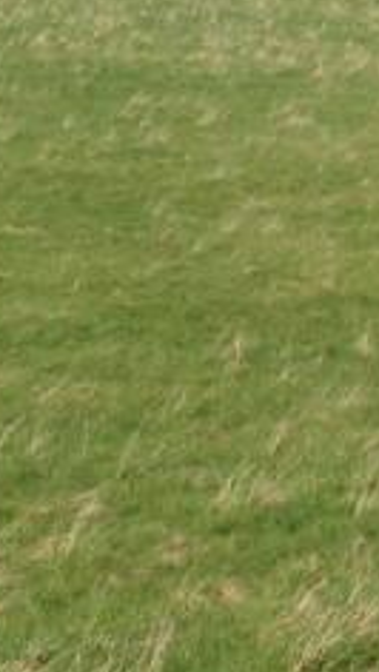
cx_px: -88
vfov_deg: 13.6
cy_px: 23
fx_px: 2783
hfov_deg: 7.7
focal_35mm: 156
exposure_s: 1/2169
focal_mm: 4.12
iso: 50
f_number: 2.4
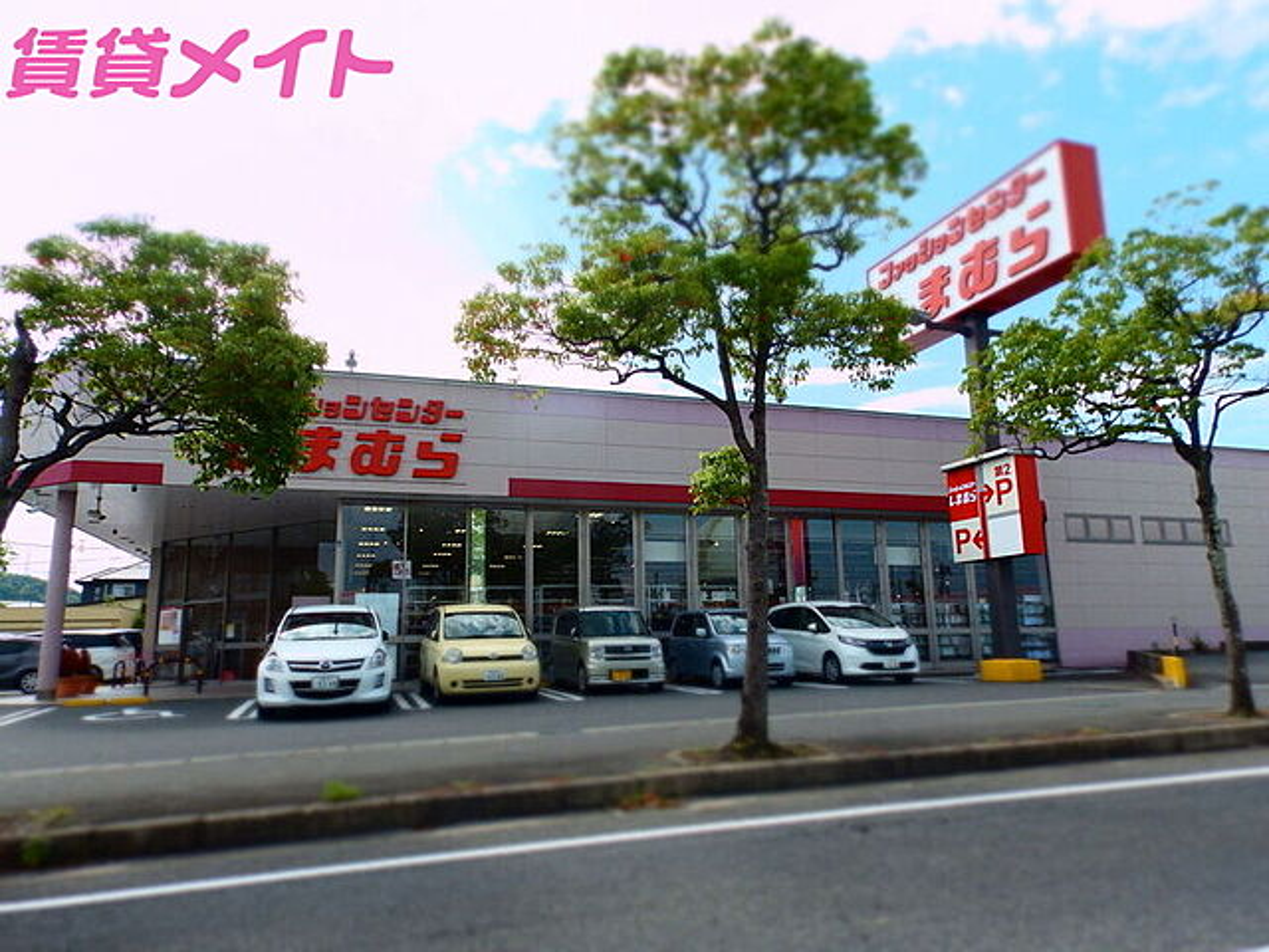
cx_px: 634
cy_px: 476
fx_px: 807
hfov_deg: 76.4
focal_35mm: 22
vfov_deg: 61.1
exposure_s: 1/500
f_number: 4.5
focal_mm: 4
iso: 80
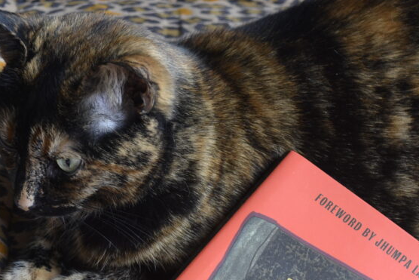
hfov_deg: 21.7
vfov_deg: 14.5
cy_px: 234
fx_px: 1094
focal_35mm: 94
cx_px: 213
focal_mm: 34
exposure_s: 1/10
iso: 400
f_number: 5
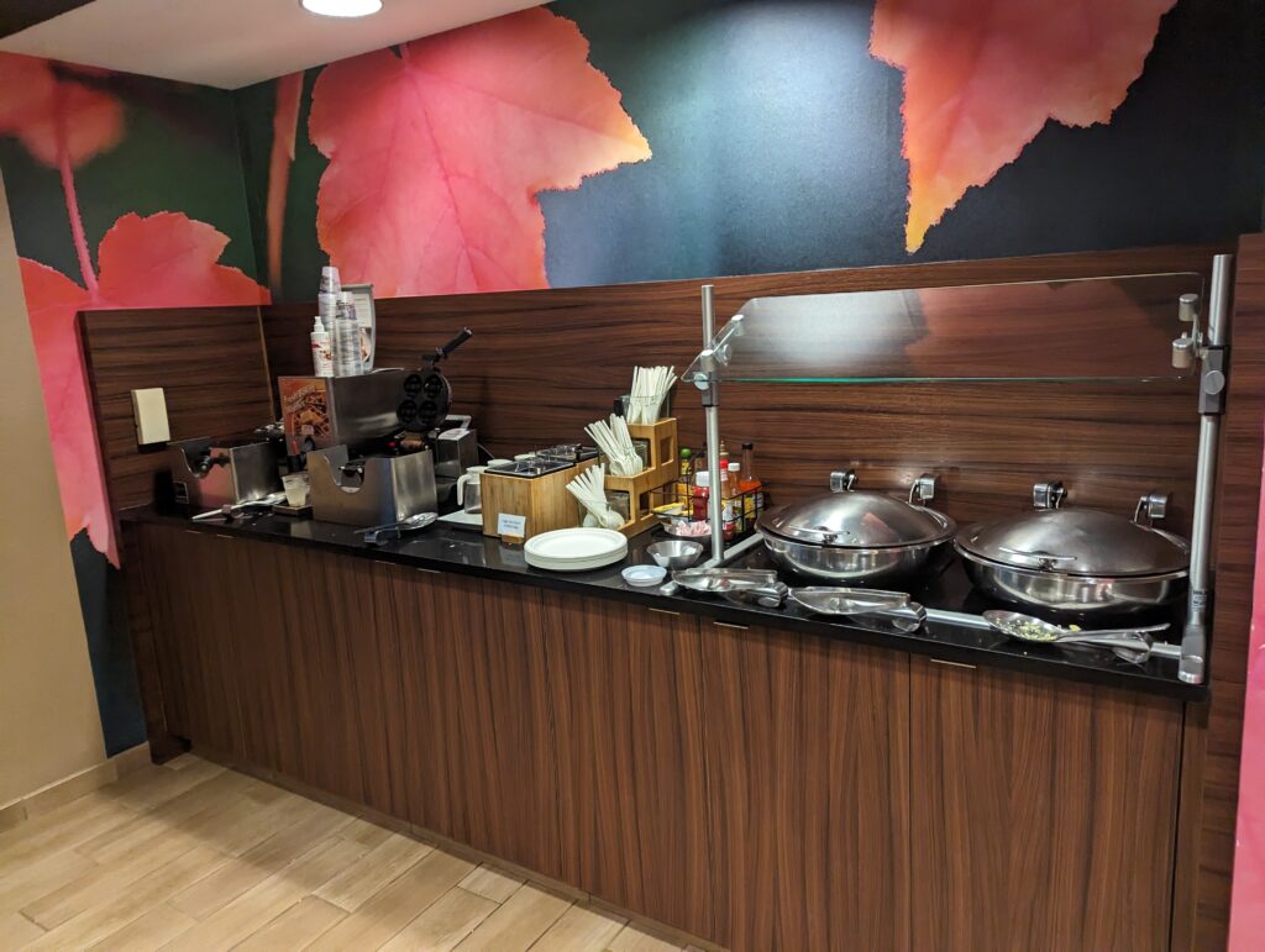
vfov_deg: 56.9
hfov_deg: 71.5
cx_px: 632
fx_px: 878
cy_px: 476
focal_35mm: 24
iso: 1001
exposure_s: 1/144
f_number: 1.85
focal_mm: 6.81
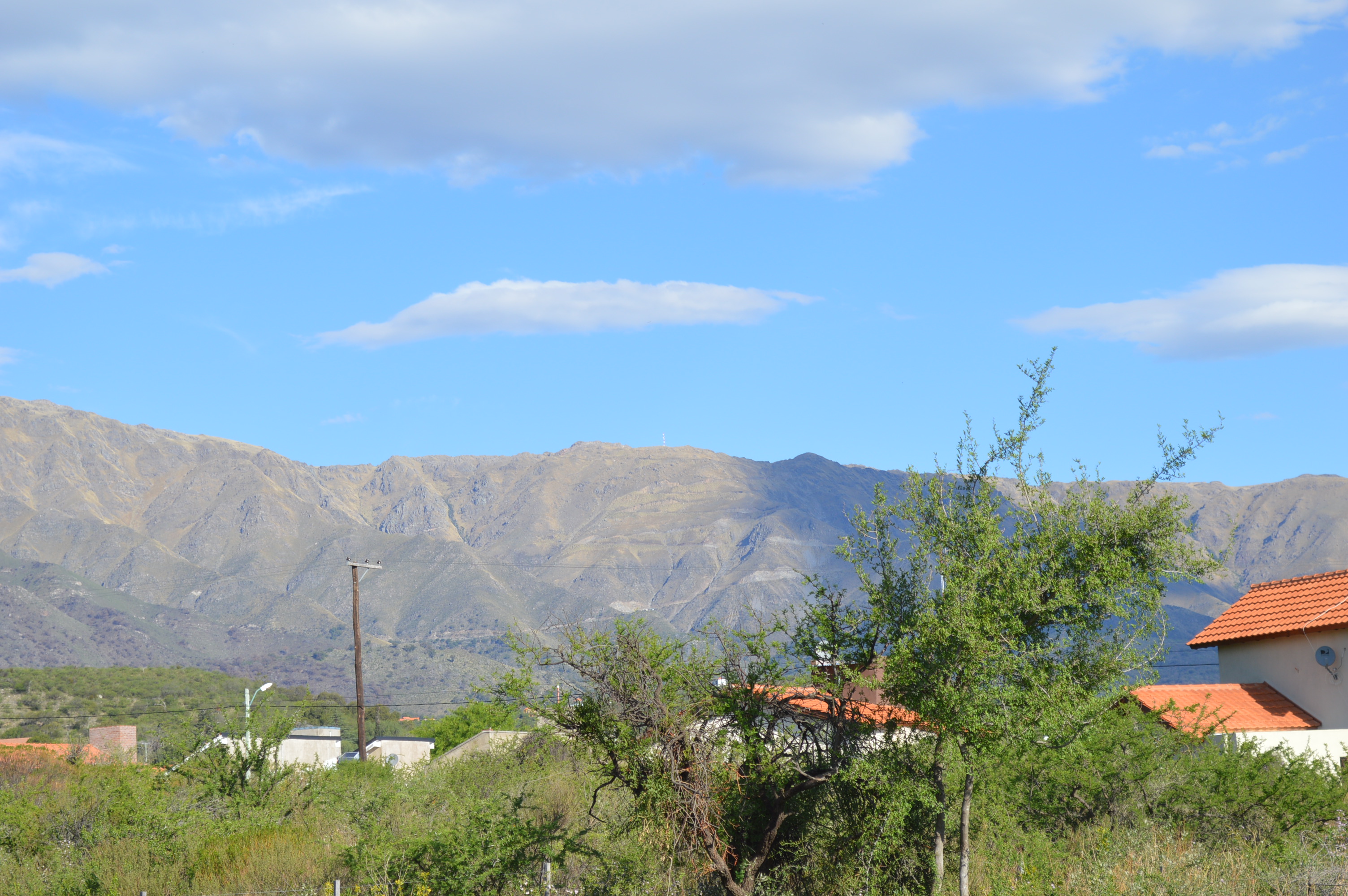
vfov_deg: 16.5
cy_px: 448
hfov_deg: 24.6
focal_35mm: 82
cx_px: 674
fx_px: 3086
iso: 100
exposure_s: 1/200
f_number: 7.1
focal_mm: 55
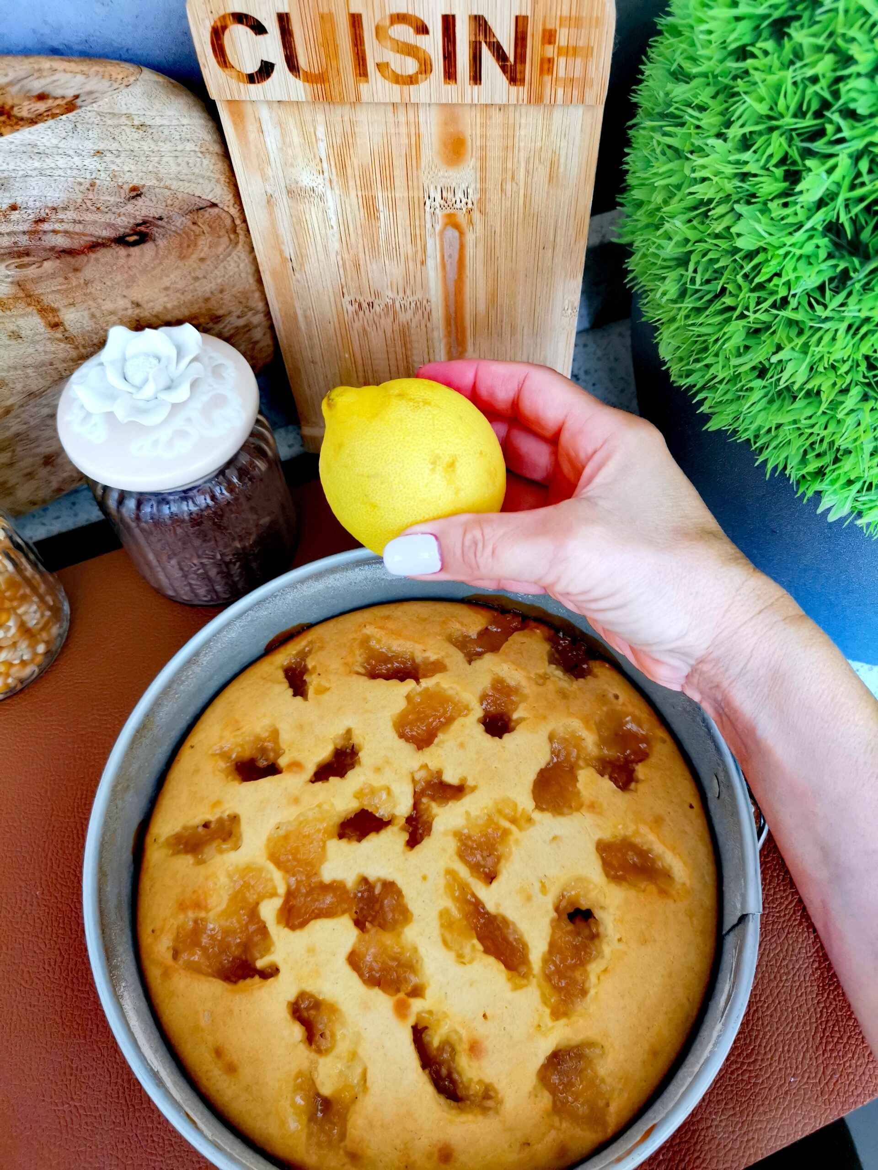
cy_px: 585
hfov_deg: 51.4
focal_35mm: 27
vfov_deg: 65.3
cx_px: 439
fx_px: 913
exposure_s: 1/100
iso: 250
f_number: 1.8
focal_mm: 5.58
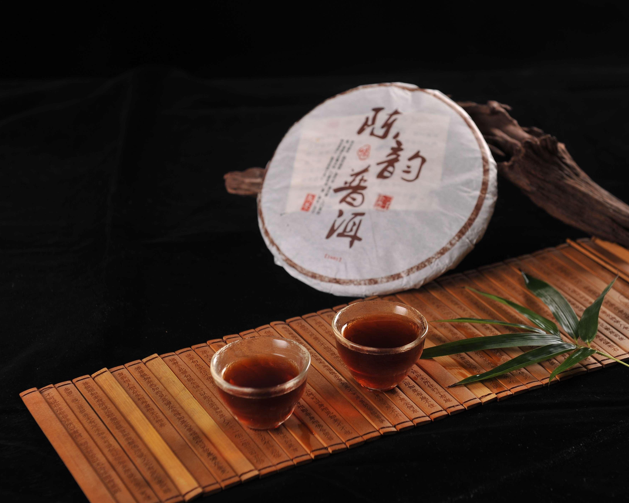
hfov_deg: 24.1
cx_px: 341
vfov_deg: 19.4
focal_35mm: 79
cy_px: 252
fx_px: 1471
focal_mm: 70
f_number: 5.6
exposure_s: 1/125
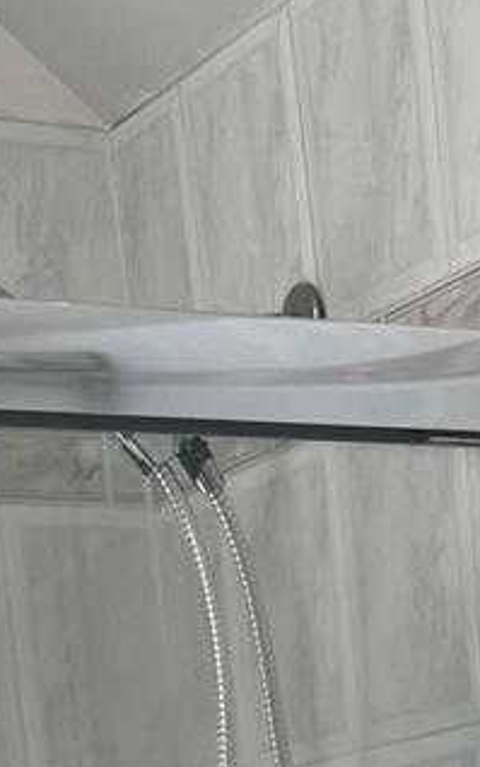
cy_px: 1628
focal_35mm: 133
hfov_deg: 9.8
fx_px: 2781
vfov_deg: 13.1
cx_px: 526
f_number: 1.5
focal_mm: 5.7
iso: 32
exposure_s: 1/121
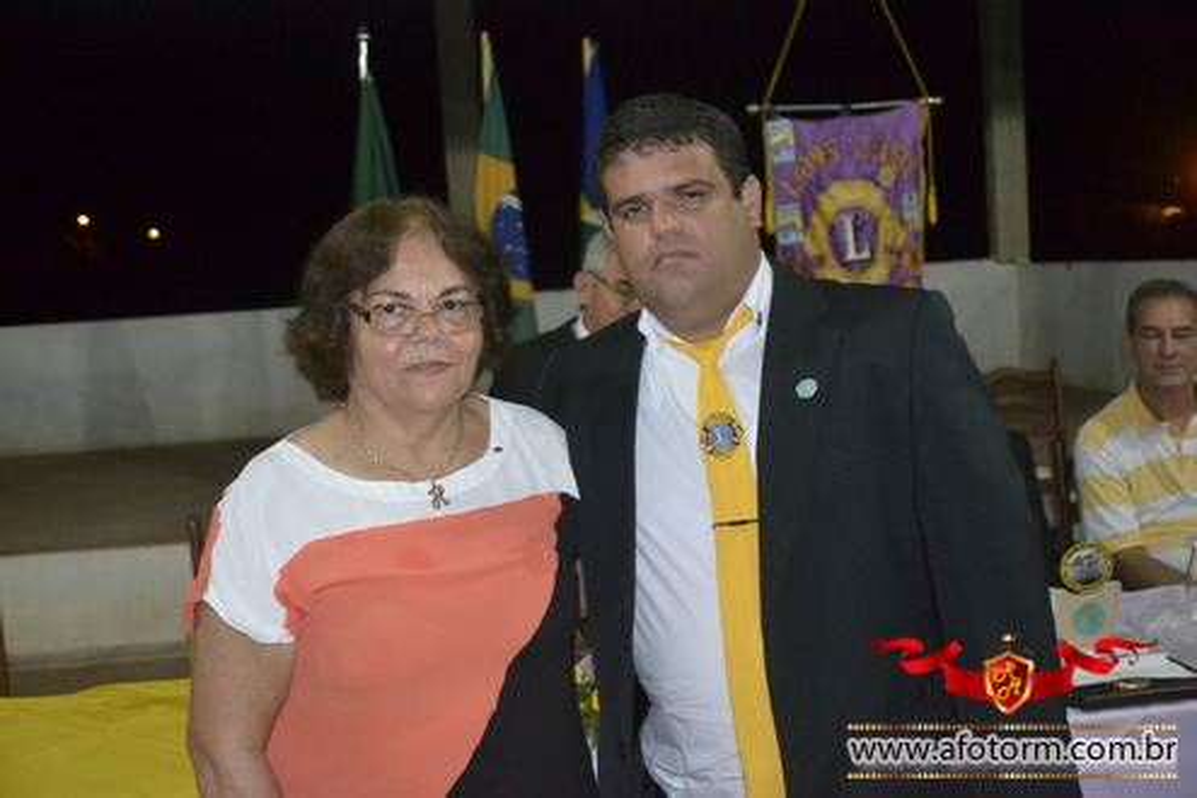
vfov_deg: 31.9
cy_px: 399
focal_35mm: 42
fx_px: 1396
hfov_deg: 46.4
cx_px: 598
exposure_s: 1/60
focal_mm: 28
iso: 3200
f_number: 4
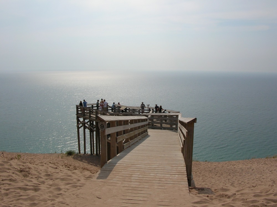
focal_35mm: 35
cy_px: 104
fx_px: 280
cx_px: 138
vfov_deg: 40.6
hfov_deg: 52.7
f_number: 5.6
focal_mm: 5.8
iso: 50
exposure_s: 1/770
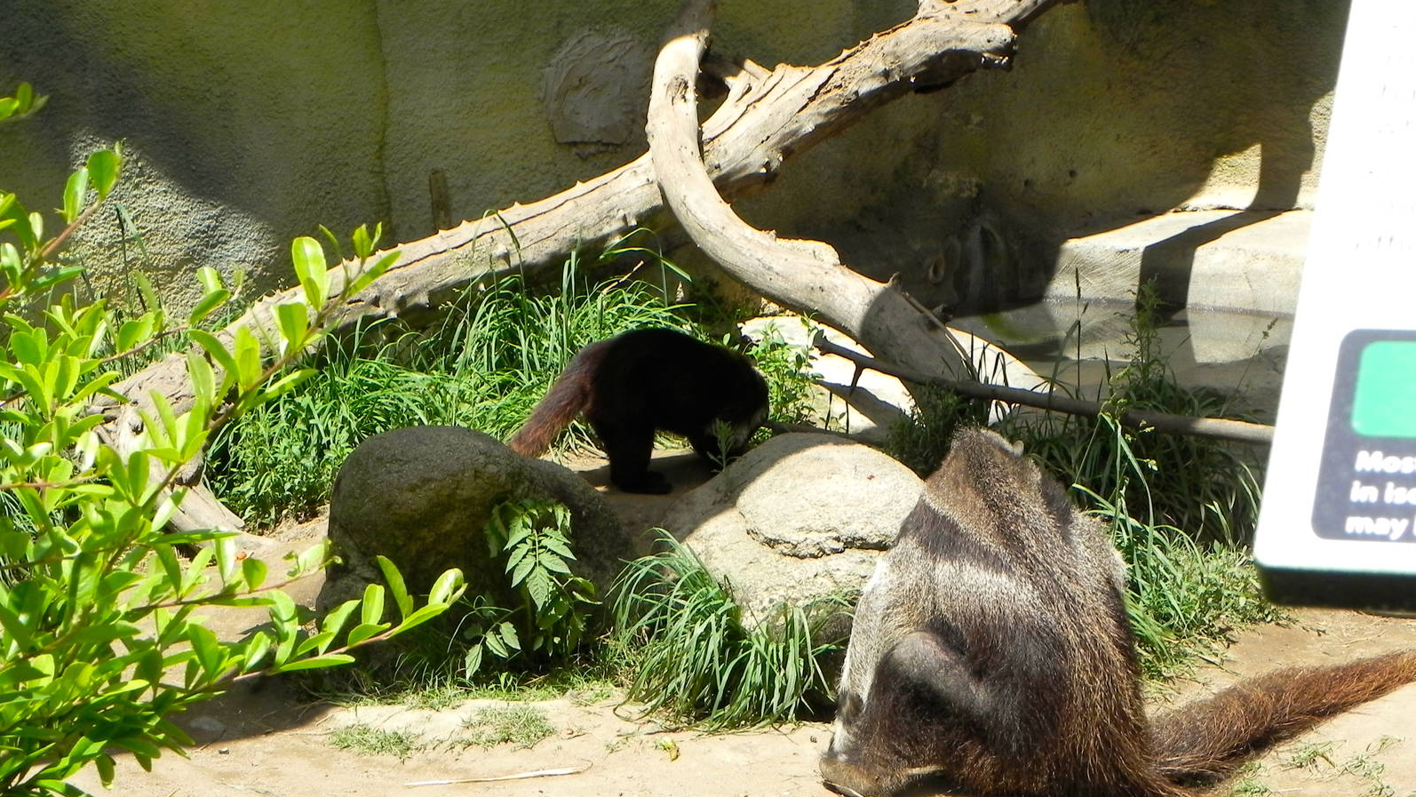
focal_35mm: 82
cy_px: 408
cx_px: 710
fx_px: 3079
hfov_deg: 25.9
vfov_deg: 14.7
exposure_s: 1/293
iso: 160
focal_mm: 13.4
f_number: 7.1
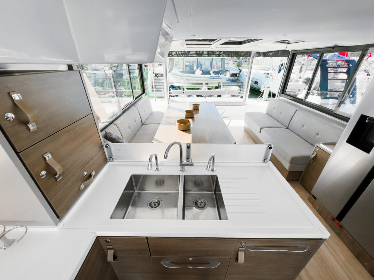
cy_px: 140
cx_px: 187
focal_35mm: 14
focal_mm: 2.22
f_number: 2.2
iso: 40
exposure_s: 1/470
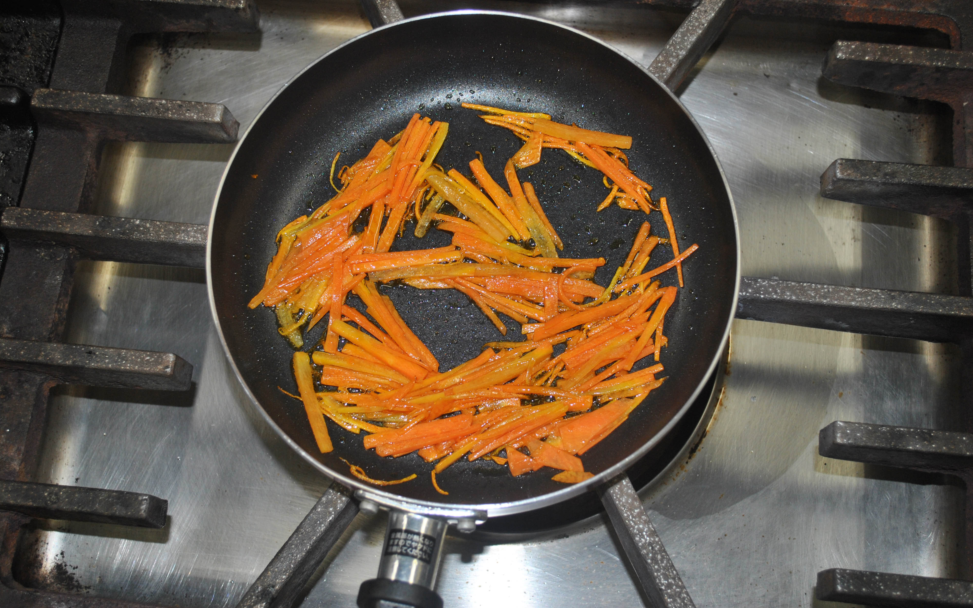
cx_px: 479
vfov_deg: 23.1
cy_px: 288
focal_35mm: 56
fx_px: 1485
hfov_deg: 36.3
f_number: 5
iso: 400
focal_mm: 36
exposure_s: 1/30
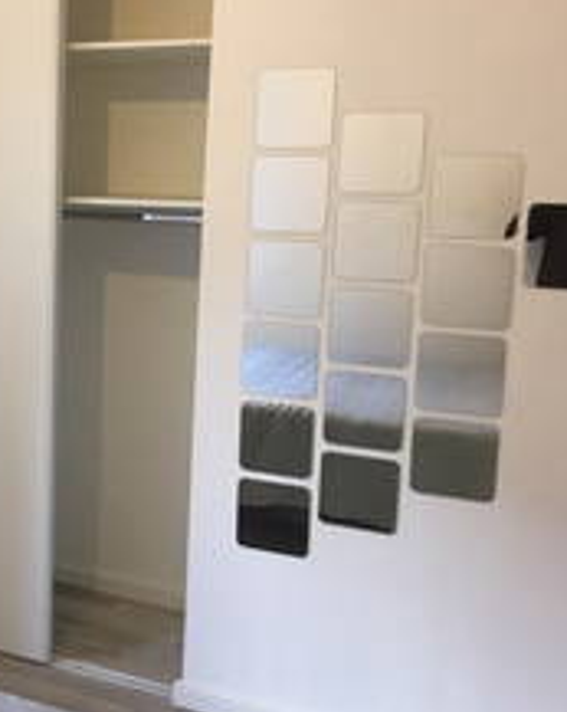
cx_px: 69
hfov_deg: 30.7
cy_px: 325
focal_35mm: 47
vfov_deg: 39.6
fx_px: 988
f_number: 2.2
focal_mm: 4.15
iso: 160
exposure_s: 1/33
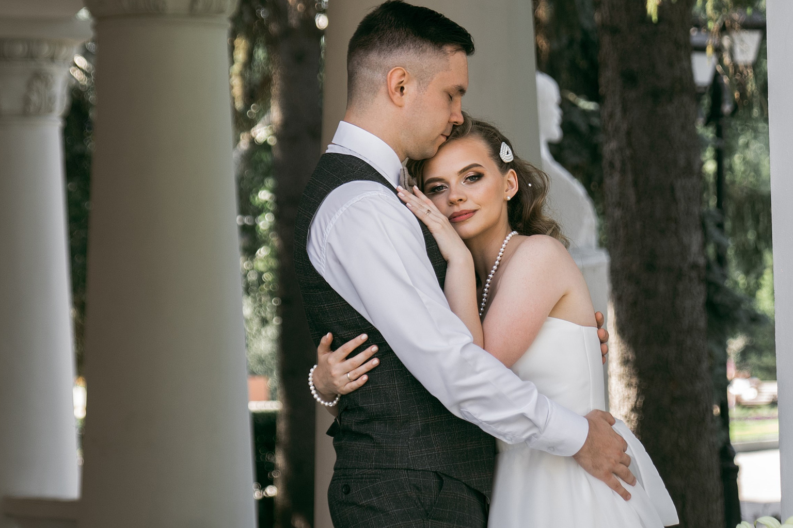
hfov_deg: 13.7
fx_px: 3304
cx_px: 412
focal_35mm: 150
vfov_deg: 9.1
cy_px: 166
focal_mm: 60
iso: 100
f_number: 2.8
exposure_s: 1/200
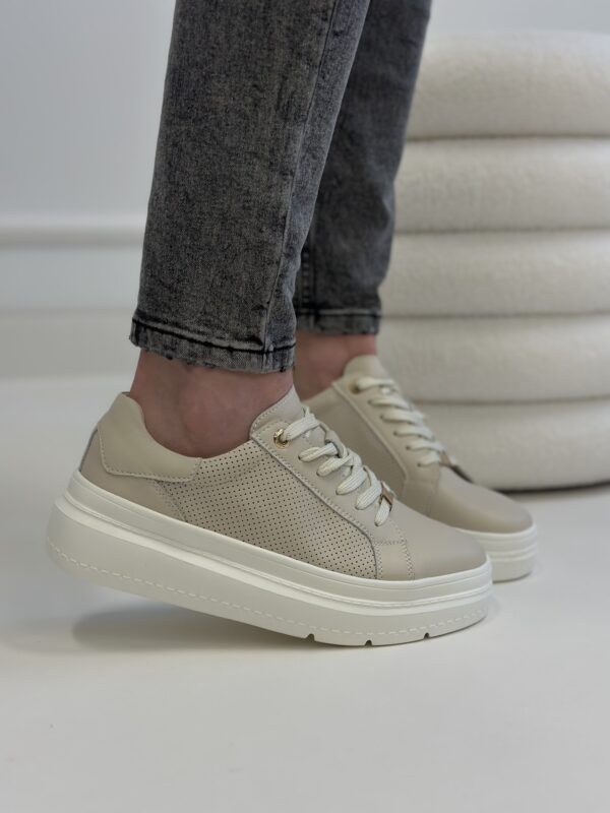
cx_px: 305
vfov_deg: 39.7
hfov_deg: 30.3
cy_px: 406
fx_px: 1128
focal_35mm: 48
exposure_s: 1/100
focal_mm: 6.86
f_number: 1.78
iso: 80
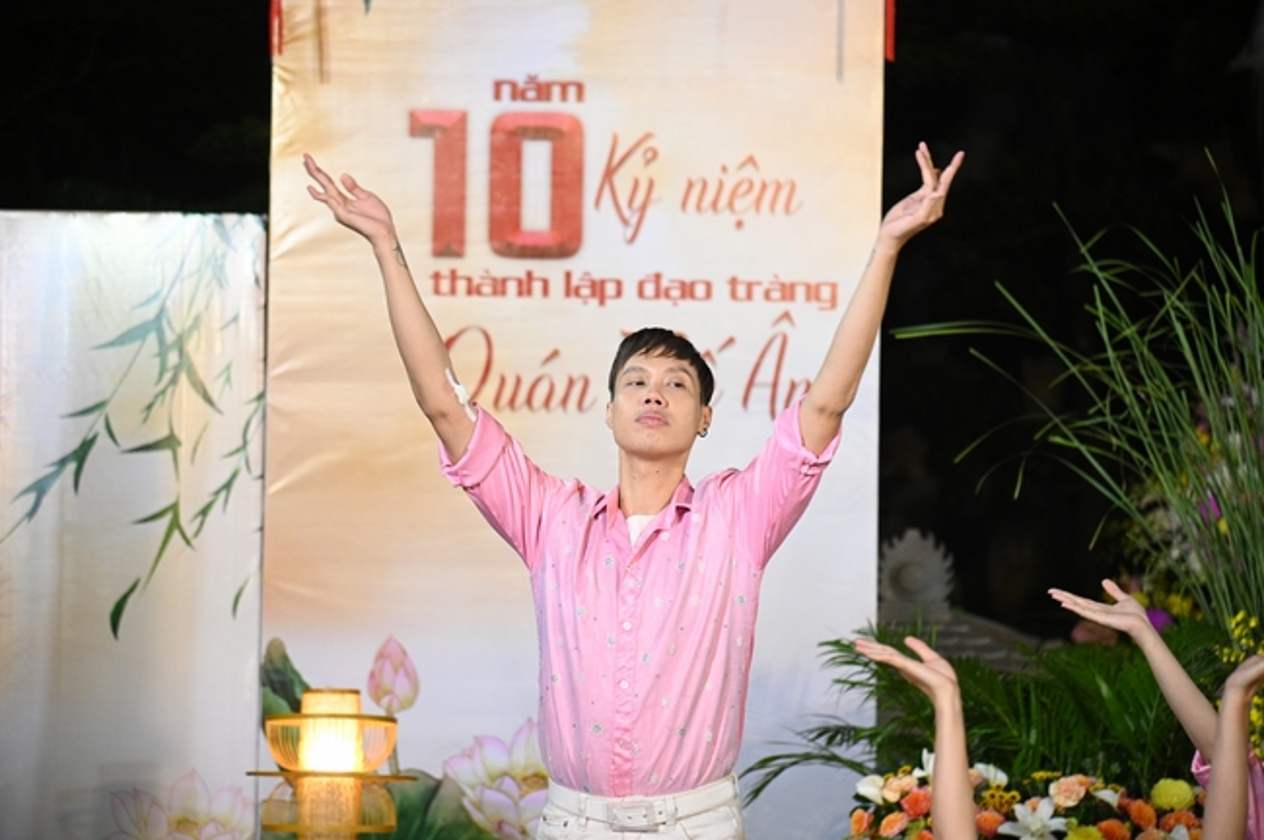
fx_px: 4209
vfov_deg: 11.4
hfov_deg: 17.1
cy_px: 420
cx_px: 632
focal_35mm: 120
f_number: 4
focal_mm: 120
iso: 4000
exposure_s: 1/250
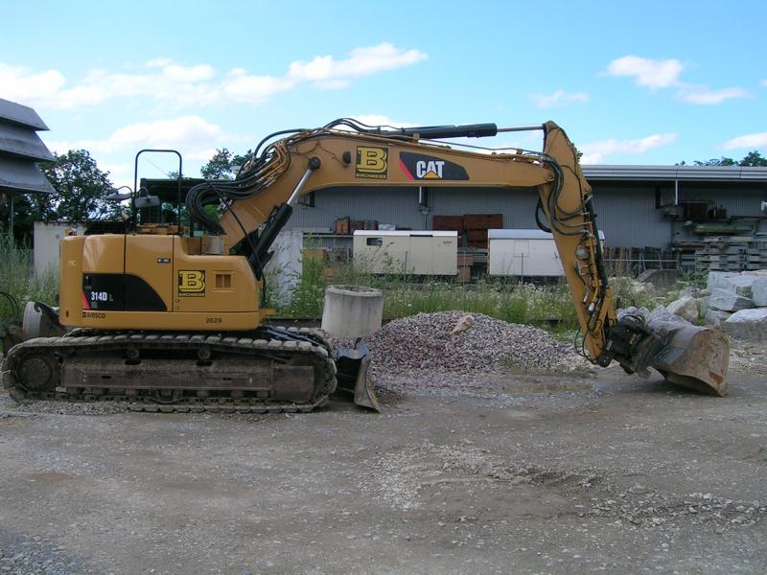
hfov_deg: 52.6
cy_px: 288
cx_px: 384
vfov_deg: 40.7
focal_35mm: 35
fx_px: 776
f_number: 4.8
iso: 50
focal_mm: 5.4
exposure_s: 1/280
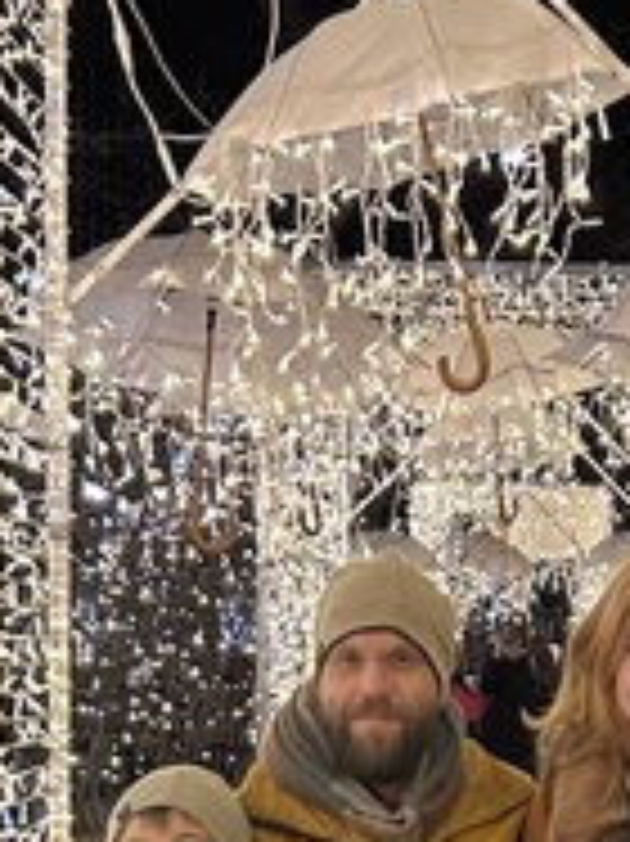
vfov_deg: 17.8
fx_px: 2599
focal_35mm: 107
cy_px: 919
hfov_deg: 13.8
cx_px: 495
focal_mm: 5.7
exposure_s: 1/50
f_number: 1.5
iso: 160
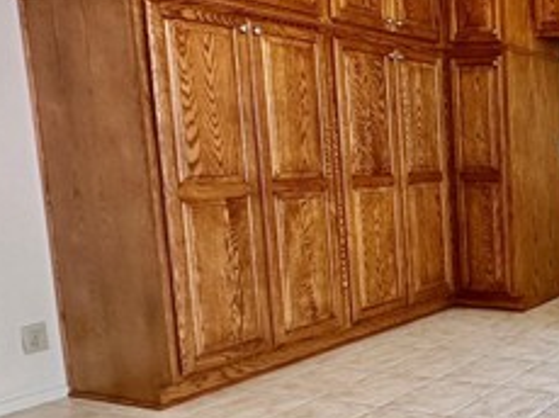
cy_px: 219
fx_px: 629
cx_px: 744
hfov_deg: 33.4
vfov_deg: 36.7
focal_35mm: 39
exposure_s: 1/60
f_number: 2.2
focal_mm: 2.22
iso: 160
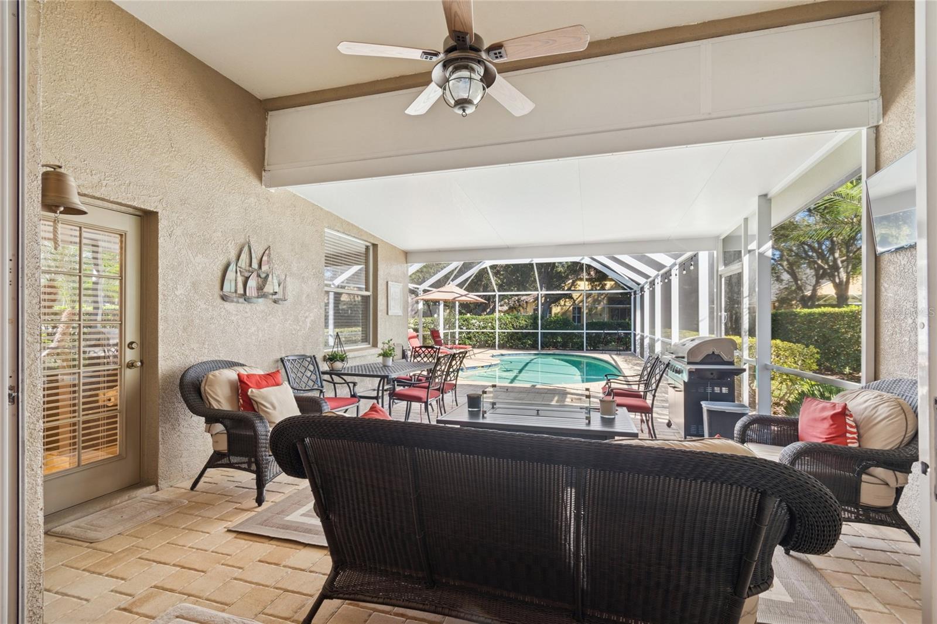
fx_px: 390
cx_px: 468
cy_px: 312
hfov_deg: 100.4
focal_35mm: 15
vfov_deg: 77.3
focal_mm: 10
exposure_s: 1/8
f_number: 7.1
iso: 100
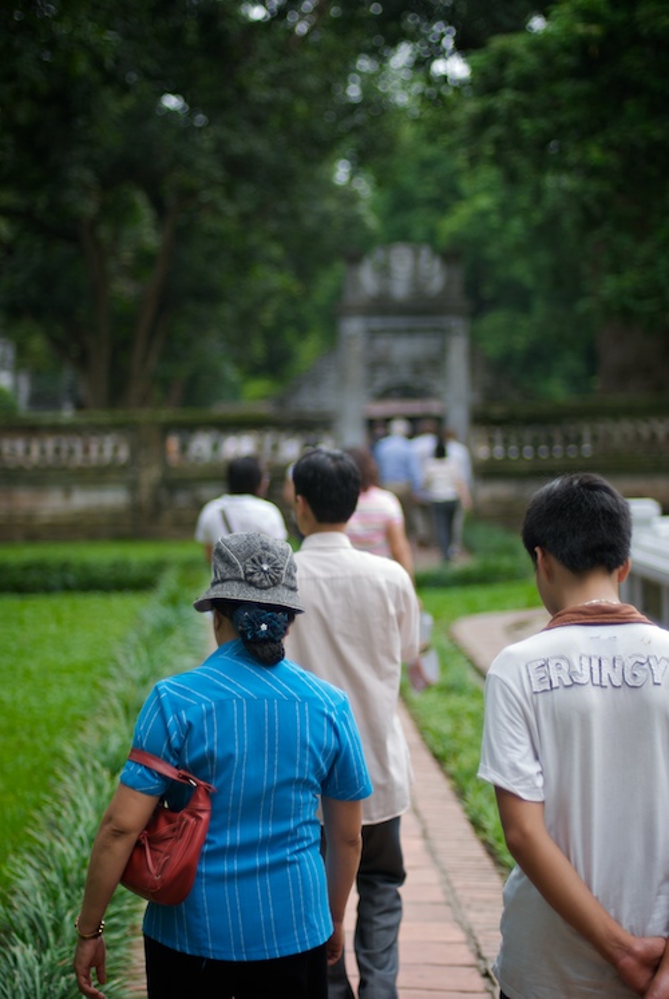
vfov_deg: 27.0
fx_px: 2085
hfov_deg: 18.2
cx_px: 334
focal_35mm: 75
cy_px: 500
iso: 100
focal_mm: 50
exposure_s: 1/640
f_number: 1.4
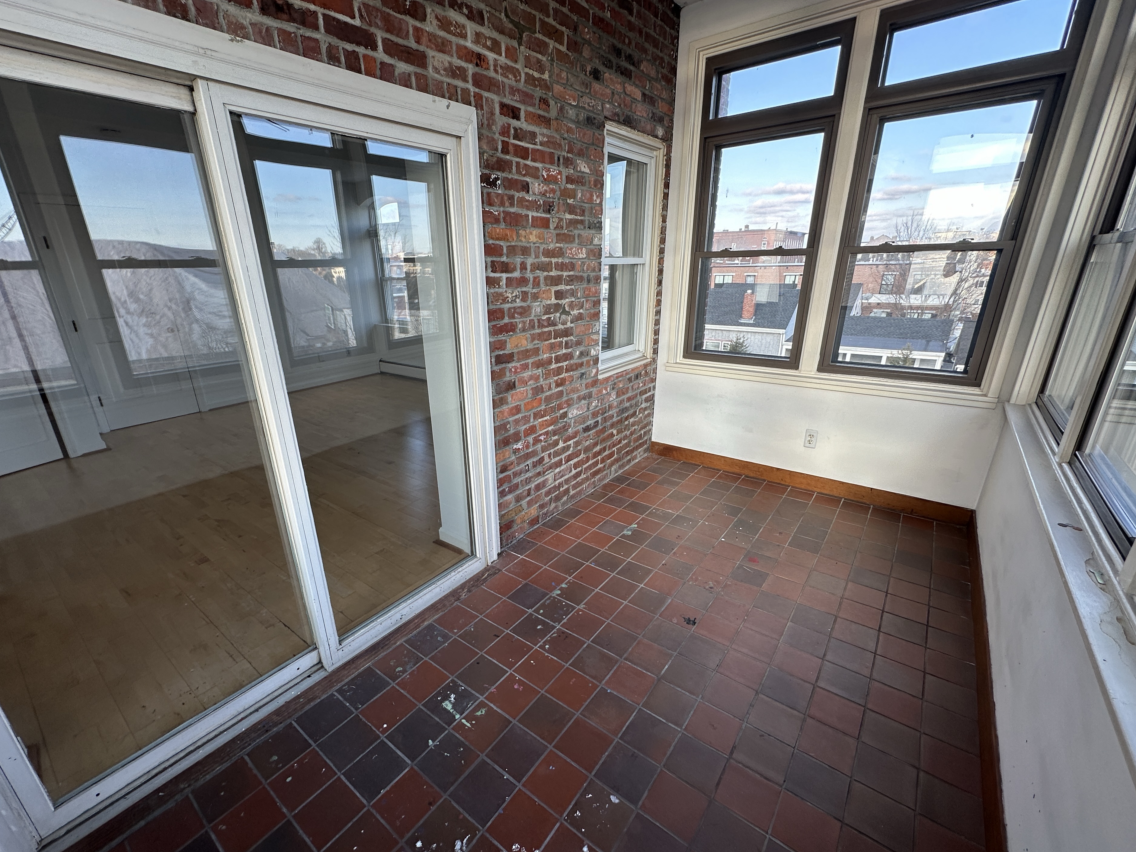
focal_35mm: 15
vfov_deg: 81.7
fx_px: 492
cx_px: 537
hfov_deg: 98.1
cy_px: 444
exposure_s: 1/148
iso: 40
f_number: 2.2
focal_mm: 2.22
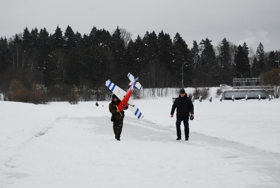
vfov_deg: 15.3
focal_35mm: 90
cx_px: 134
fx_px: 697
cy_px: 94
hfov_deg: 22.7
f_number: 5.6
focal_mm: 55
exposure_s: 1/500
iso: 640
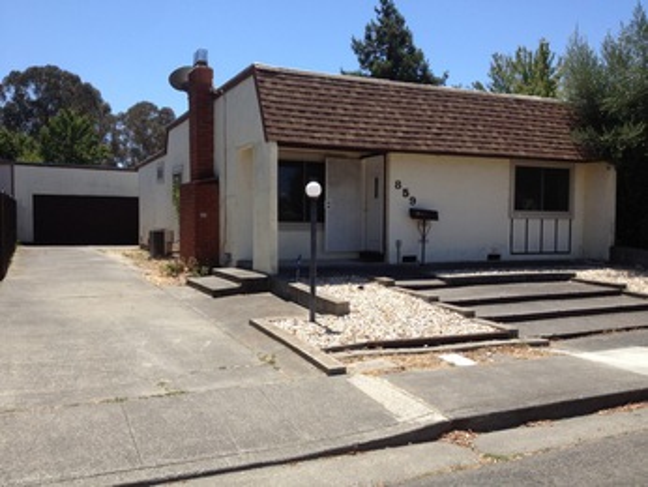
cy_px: 244
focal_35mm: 35
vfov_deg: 40.7
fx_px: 656
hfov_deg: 52.6
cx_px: 324
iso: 64
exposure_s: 1/1330
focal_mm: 4.28
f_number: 2.4
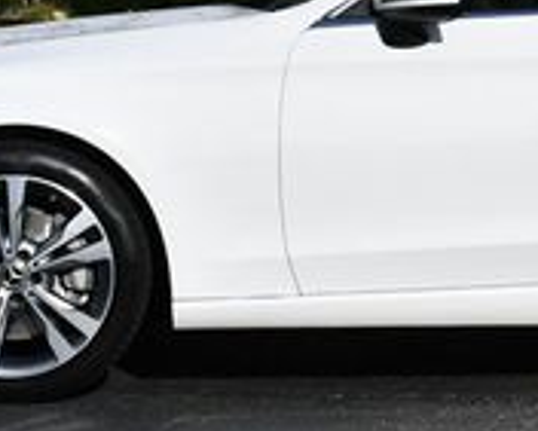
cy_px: -125
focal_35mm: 150
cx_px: 569
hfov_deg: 12.7
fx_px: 2390
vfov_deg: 10.1
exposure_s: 1/400
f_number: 10
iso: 100
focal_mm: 22
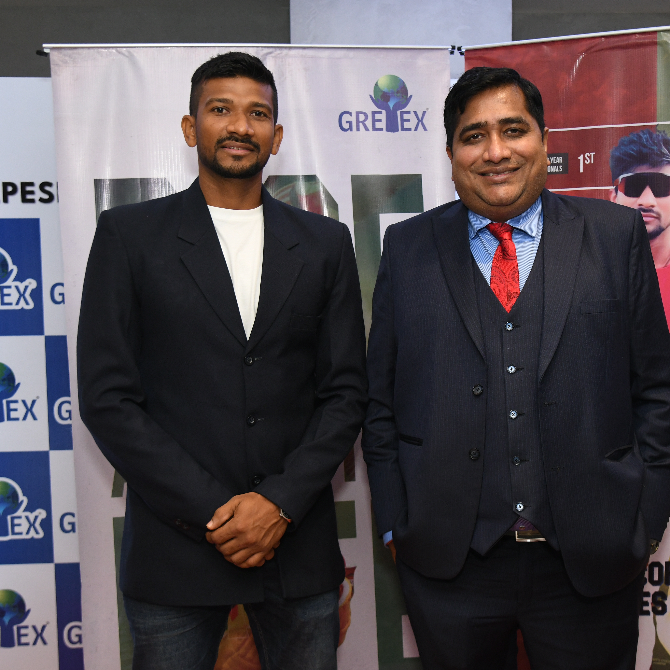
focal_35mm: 51
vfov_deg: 33.4
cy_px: 363
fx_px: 1117
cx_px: 405
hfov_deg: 33.3
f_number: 4.5
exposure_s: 1/160
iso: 1250
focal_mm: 32
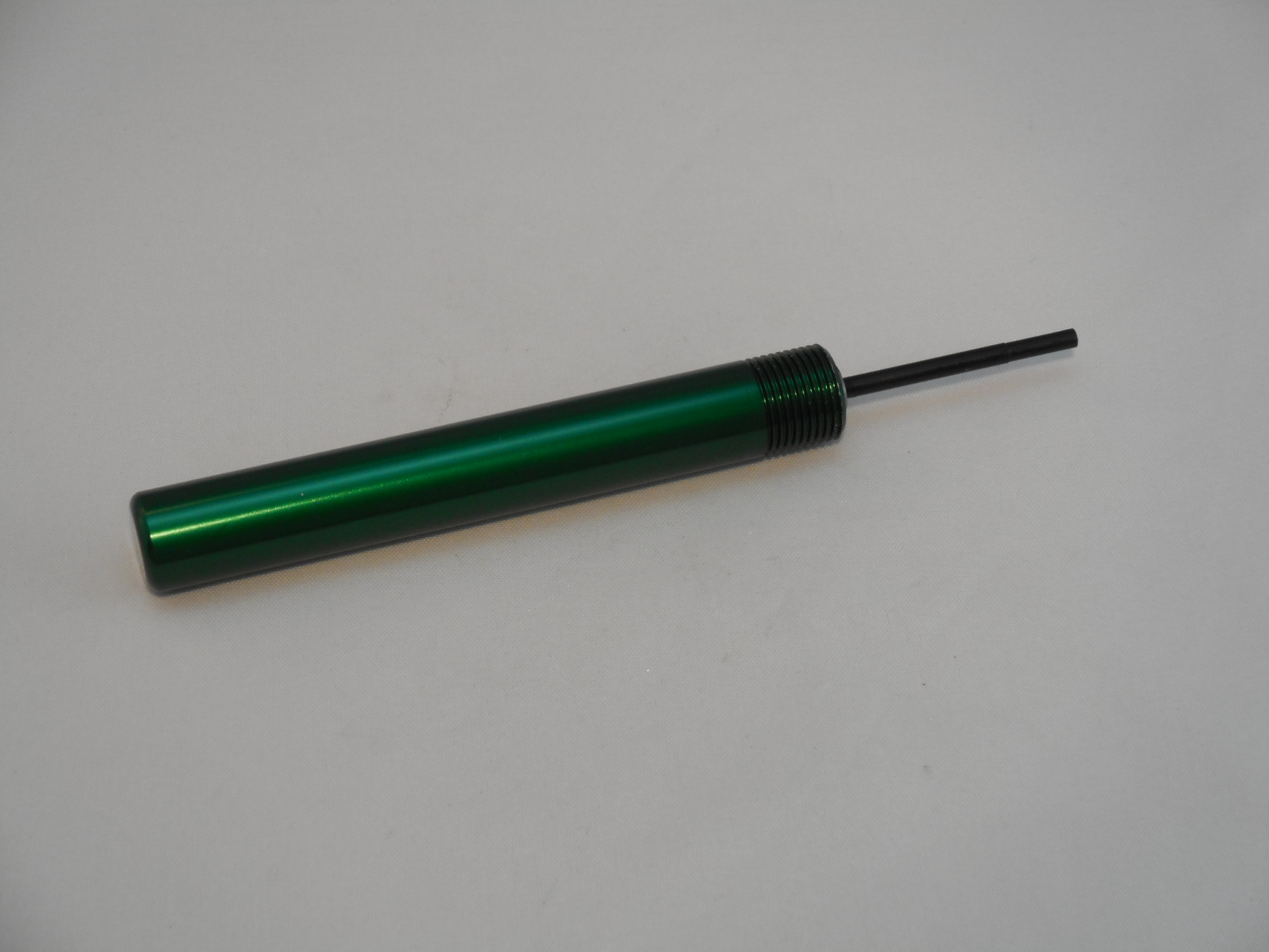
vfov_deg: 16.6
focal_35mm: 89
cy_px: 476
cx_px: 634
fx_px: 3263
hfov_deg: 22.0
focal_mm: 15.9
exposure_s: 1/60
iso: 180
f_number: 5.6
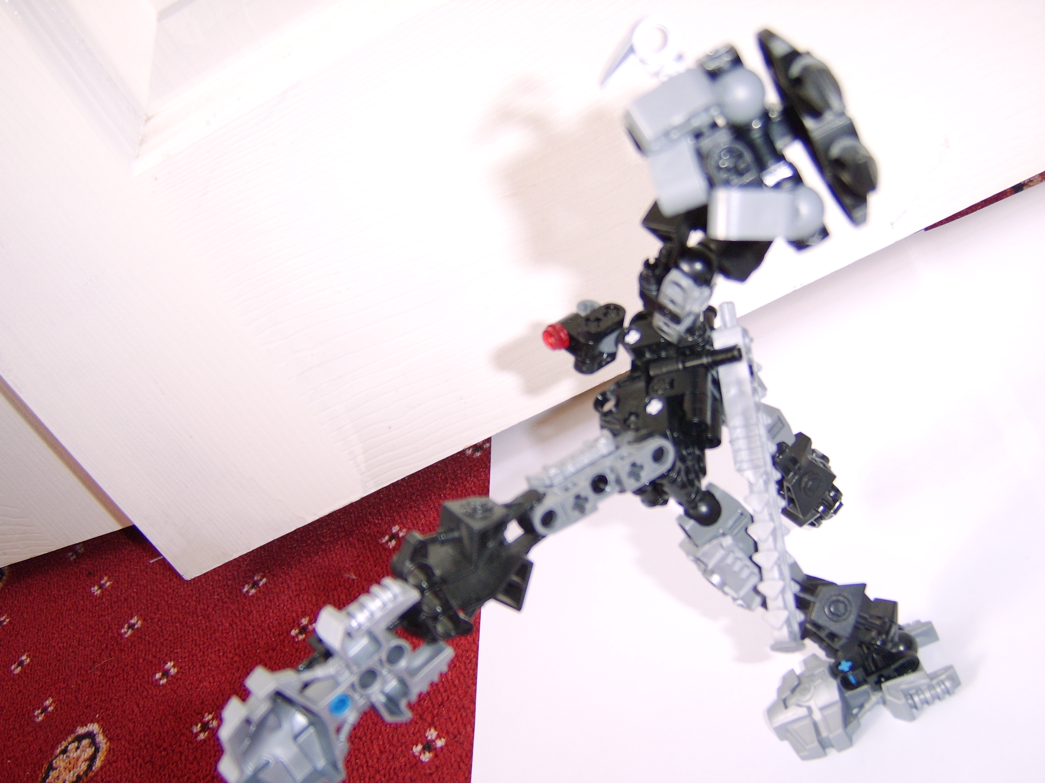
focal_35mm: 31
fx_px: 936
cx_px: 522
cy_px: 392
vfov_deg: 45.4
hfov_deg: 58.4
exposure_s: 1/30
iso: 141
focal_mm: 8.13
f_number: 2.7
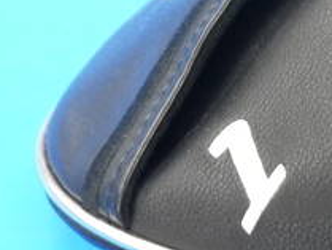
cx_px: 502
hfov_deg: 8.1
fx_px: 2294
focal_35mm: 239
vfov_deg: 6.2
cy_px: 175
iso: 800
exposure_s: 1/40
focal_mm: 39
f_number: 5.5
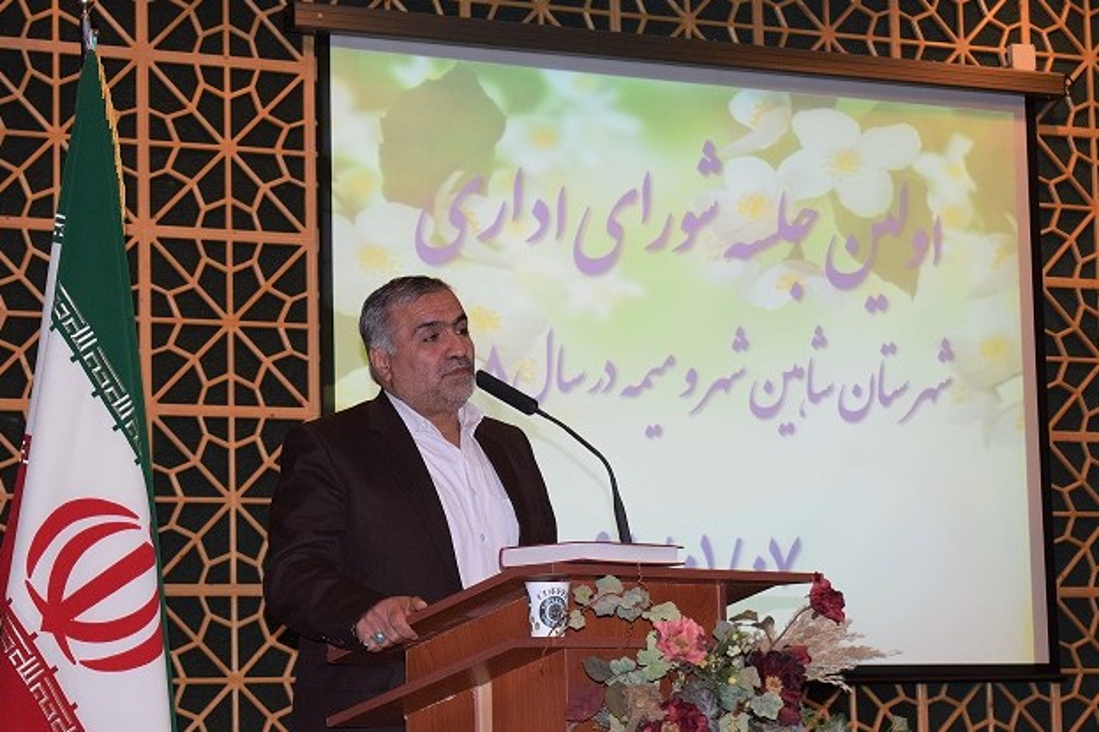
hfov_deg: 26.0
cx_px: 550
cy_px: 366
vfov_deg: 17.5
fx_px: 2380
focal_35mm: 78
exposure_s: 1/60
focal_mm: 52
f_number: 5.6
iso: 1400
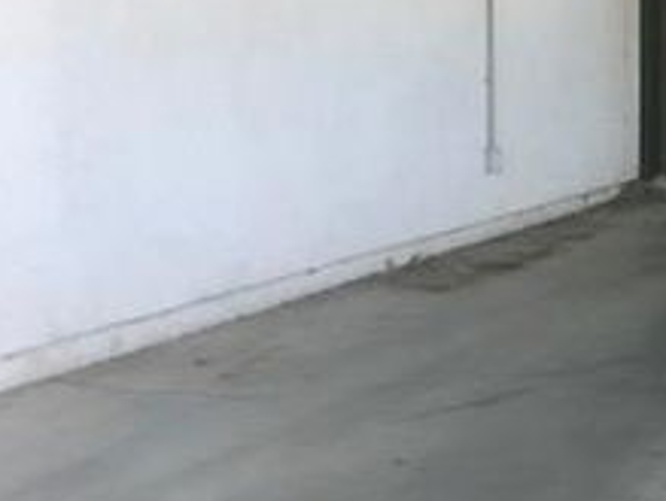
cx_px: 858
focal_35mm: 73
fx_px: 1407
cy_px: 175
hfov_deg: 23.6
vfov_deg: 20.2
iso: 32
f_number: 1.8
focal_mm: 3.99
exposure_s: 1/120
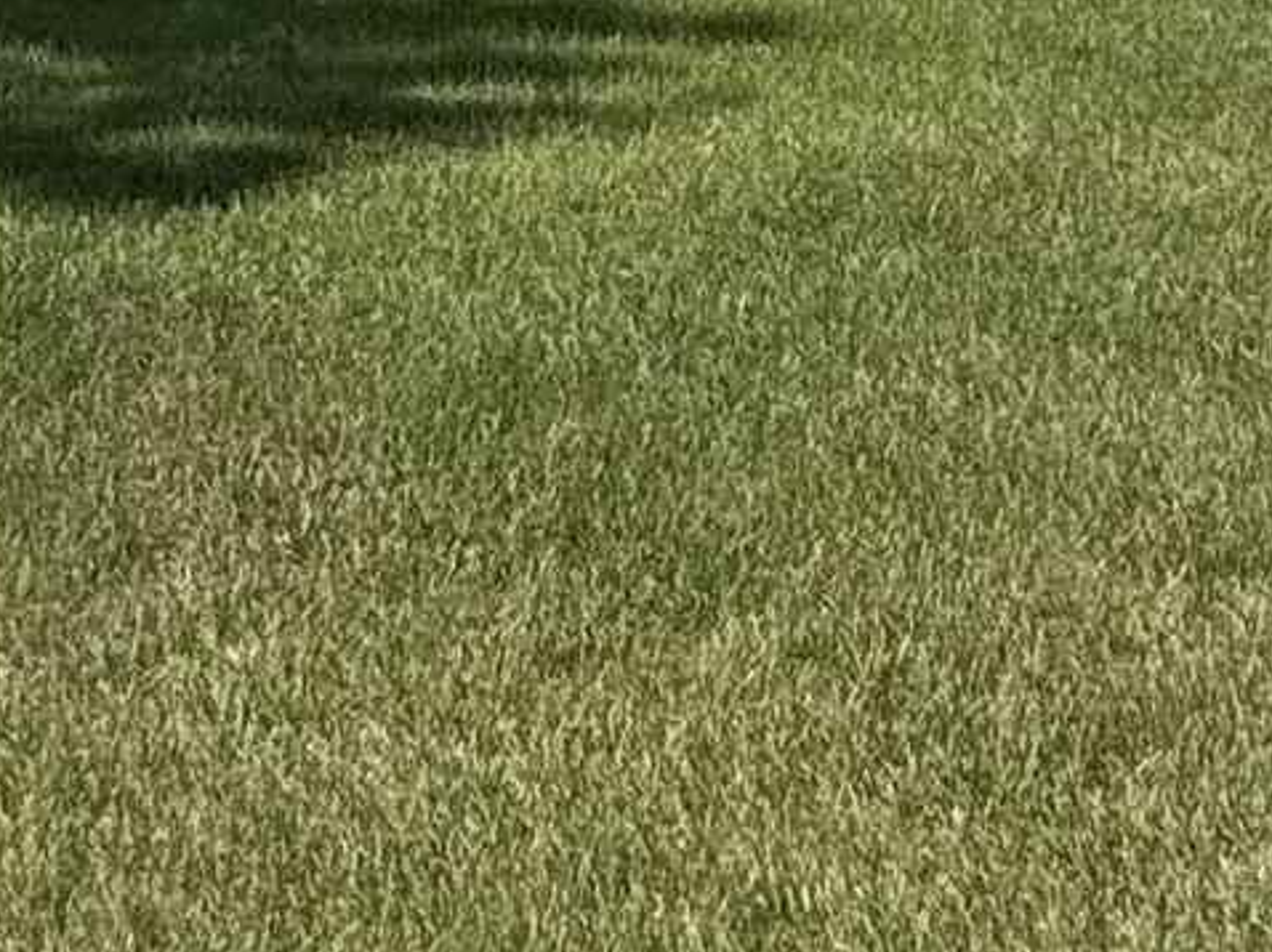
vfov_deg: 15.0
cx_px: 857
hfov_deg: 21.7
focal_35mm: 90
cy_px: -556
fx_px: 3305
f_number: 2.2
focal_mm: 2.22
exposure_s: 1/3390
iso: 50
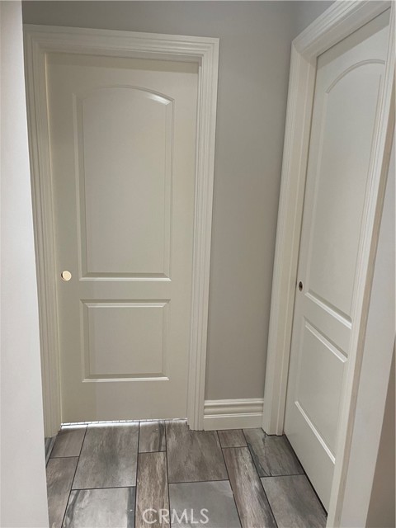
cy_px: 264
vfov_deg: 67.3
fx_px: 397
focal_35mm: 26
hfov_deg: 53.1
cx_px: 198
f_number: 1.6
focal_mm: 5.1
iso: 125
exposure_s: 1/60
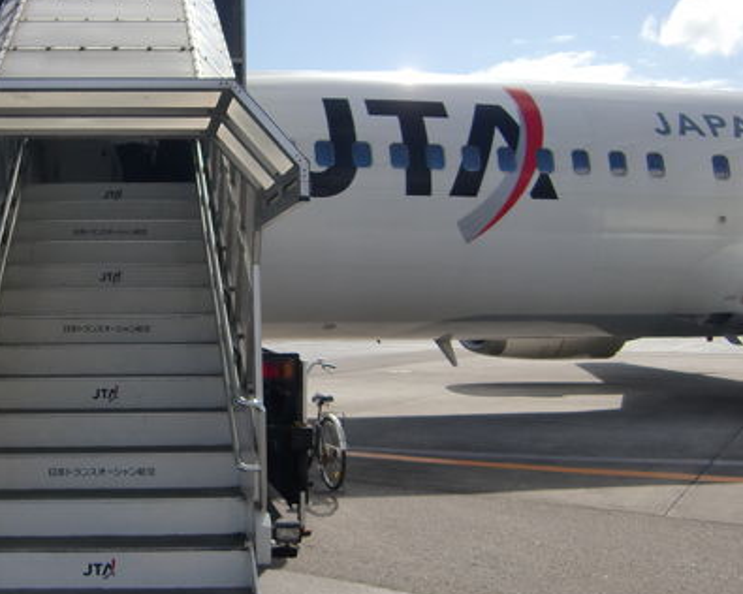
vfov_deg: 33.4
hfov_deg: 39.6
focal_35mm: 45
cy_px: 268
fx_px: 990
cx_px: 150
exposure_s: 1/400
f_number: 7
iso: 64
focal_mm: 4.9
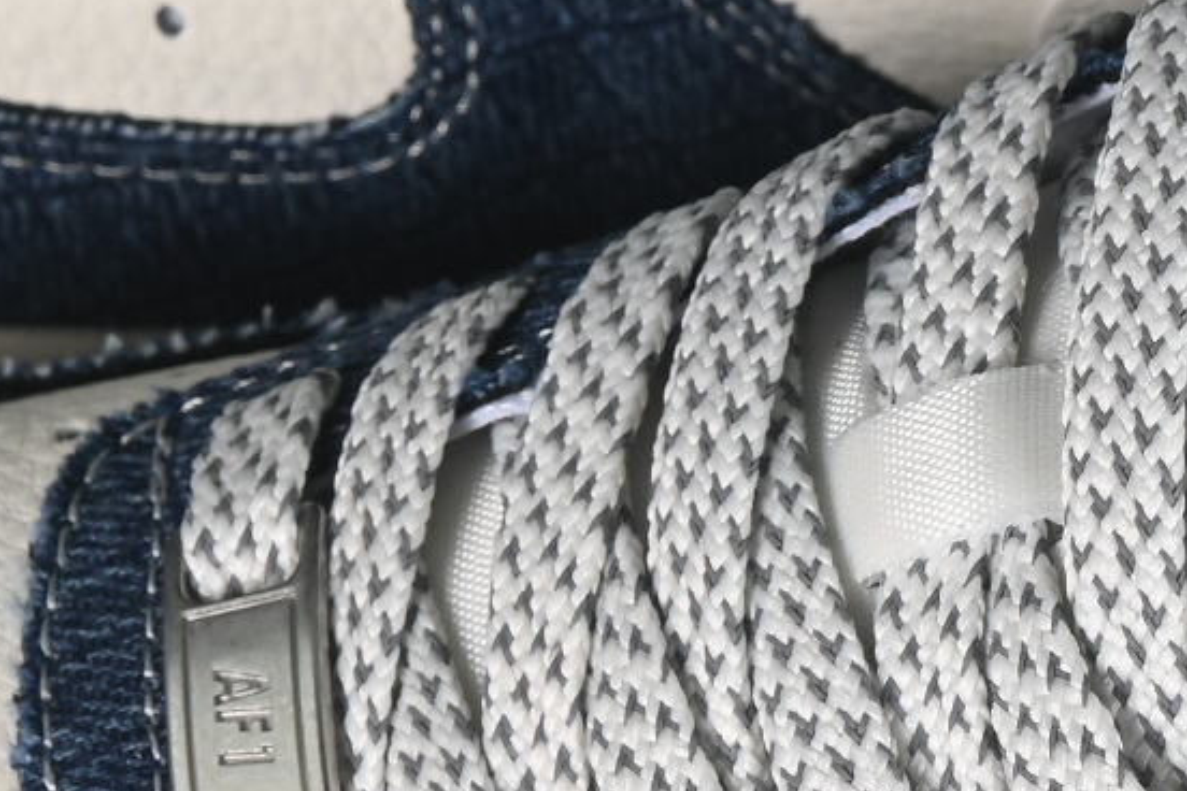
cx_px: 1056
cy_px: 213
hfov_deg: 5.4
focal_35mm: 378
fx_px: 12463
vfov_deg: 3.6
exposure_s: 1/60
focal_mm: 50
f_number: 7.1
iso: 160
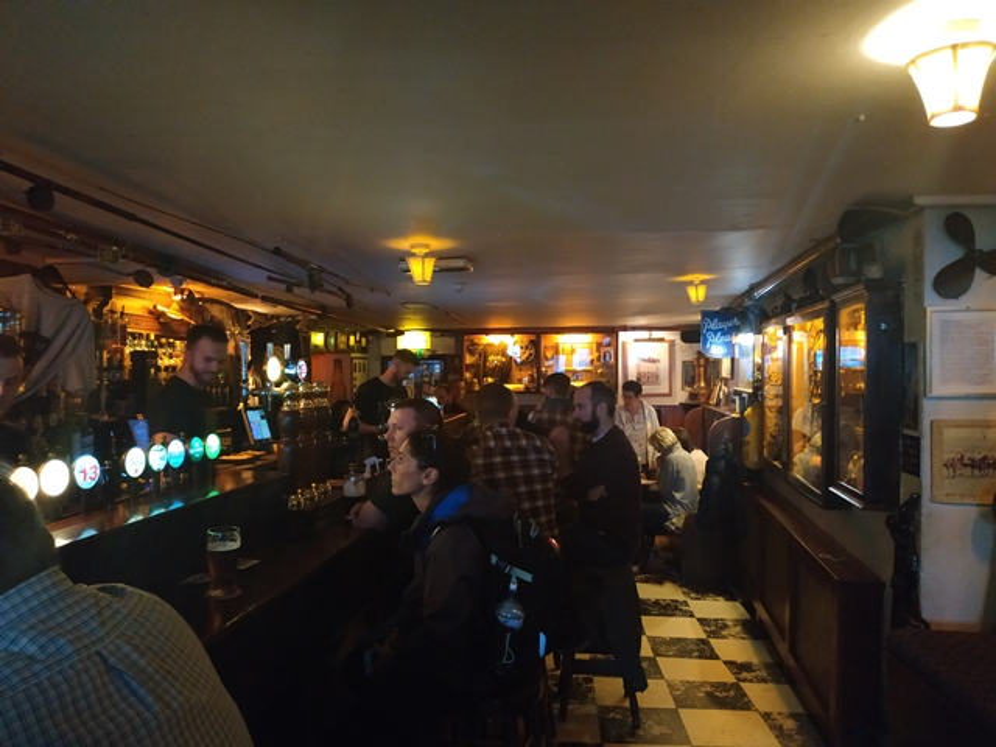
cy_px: 374
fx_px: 691
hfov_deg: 71.6
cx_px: 498
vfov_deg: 56.8
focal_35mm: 24
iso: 2000
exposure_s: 1/17
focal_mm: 3.94
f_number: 1.9
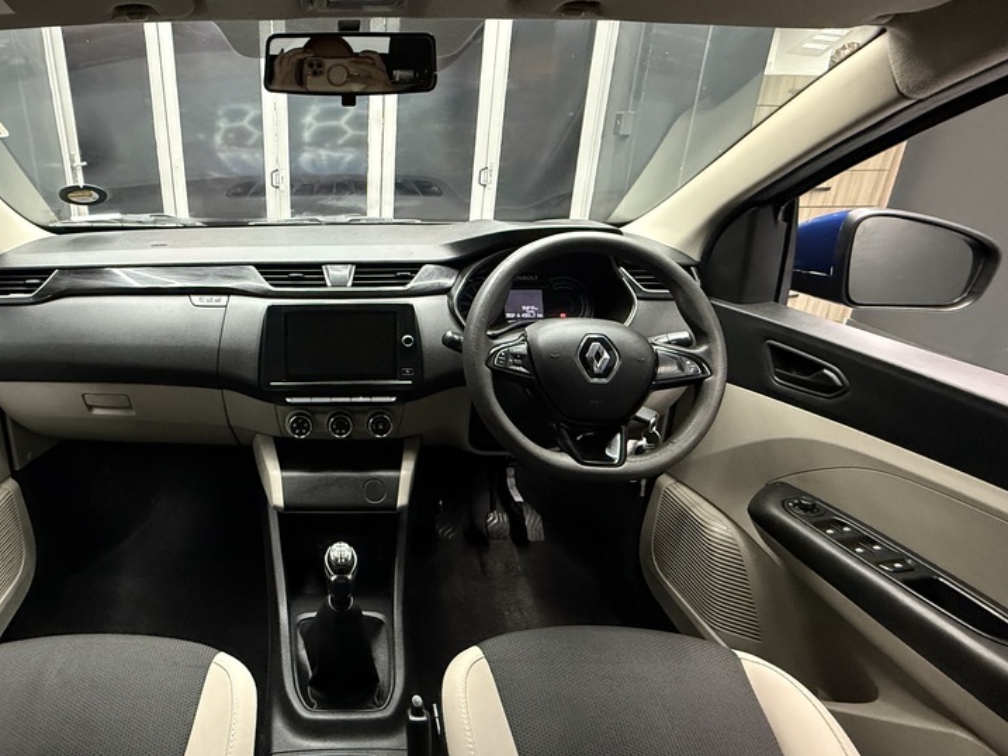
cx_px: 323
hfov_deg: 78.6
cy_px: 341
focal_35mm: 20
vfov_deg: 65.8
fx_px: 582
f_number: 2.2
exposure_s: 1/50
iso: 640
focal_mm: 2.22
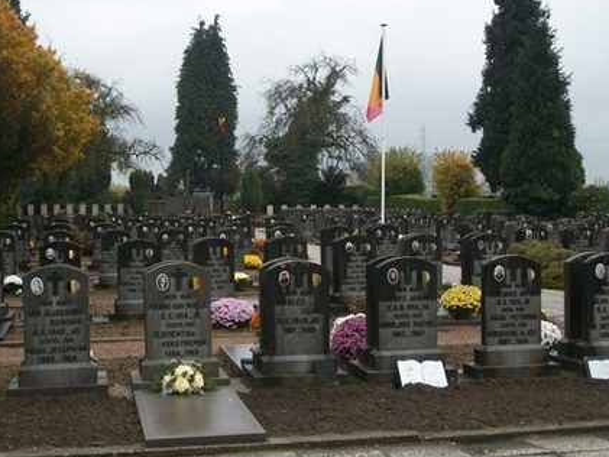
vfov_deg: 25.7
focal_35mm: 57
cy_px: 217
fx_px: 1003
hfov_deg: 33.7
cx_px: 269
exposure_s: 1/160
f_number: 3.2
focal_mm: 7.1
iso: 119
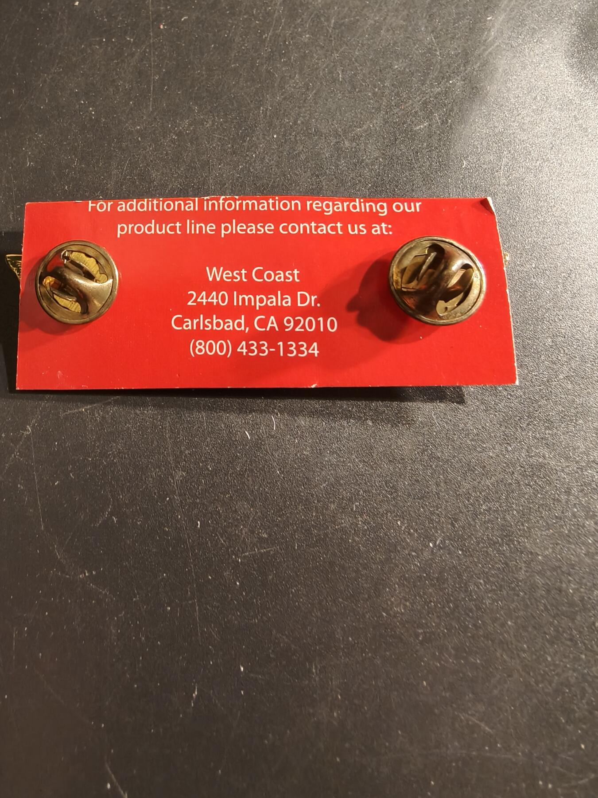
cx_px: 299
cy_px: 399
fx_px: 530
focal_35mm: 23
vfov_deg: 73.9
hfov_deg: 58.9
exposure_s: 1/50
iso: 250
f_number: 2
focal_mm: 2.32
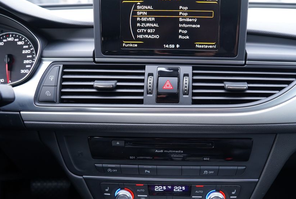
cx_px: 167
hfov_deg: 61.6
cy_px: 104
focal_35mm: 30
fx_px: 247
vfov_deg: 43.8
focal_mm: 24
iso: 1000
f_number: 4
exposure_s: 1/60
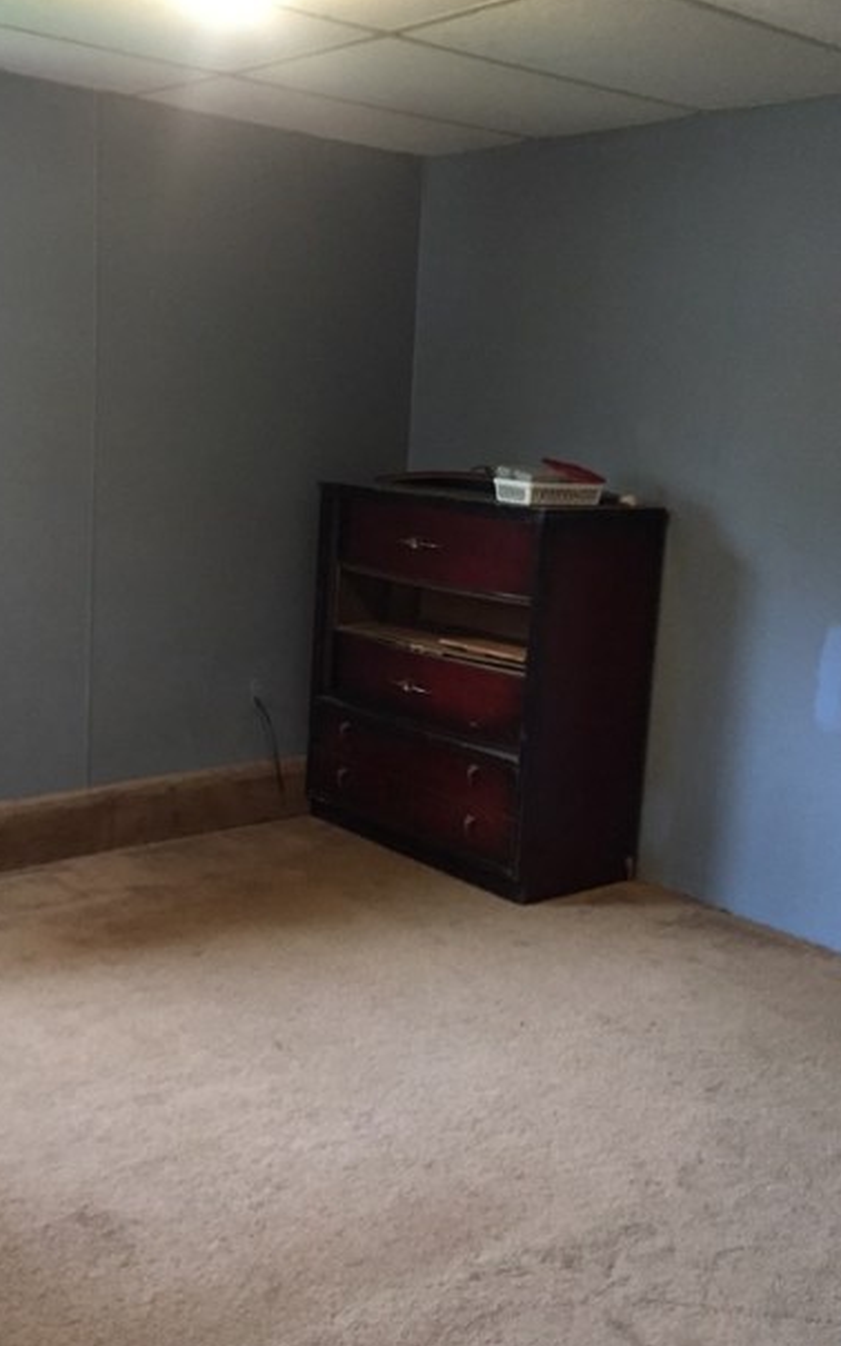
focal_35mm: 39
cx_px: 307
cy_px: 627
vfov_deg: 50.4
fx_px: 1431
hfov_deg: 32.6
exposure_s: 1/20
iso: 250
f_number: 2.2
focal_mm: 4.15
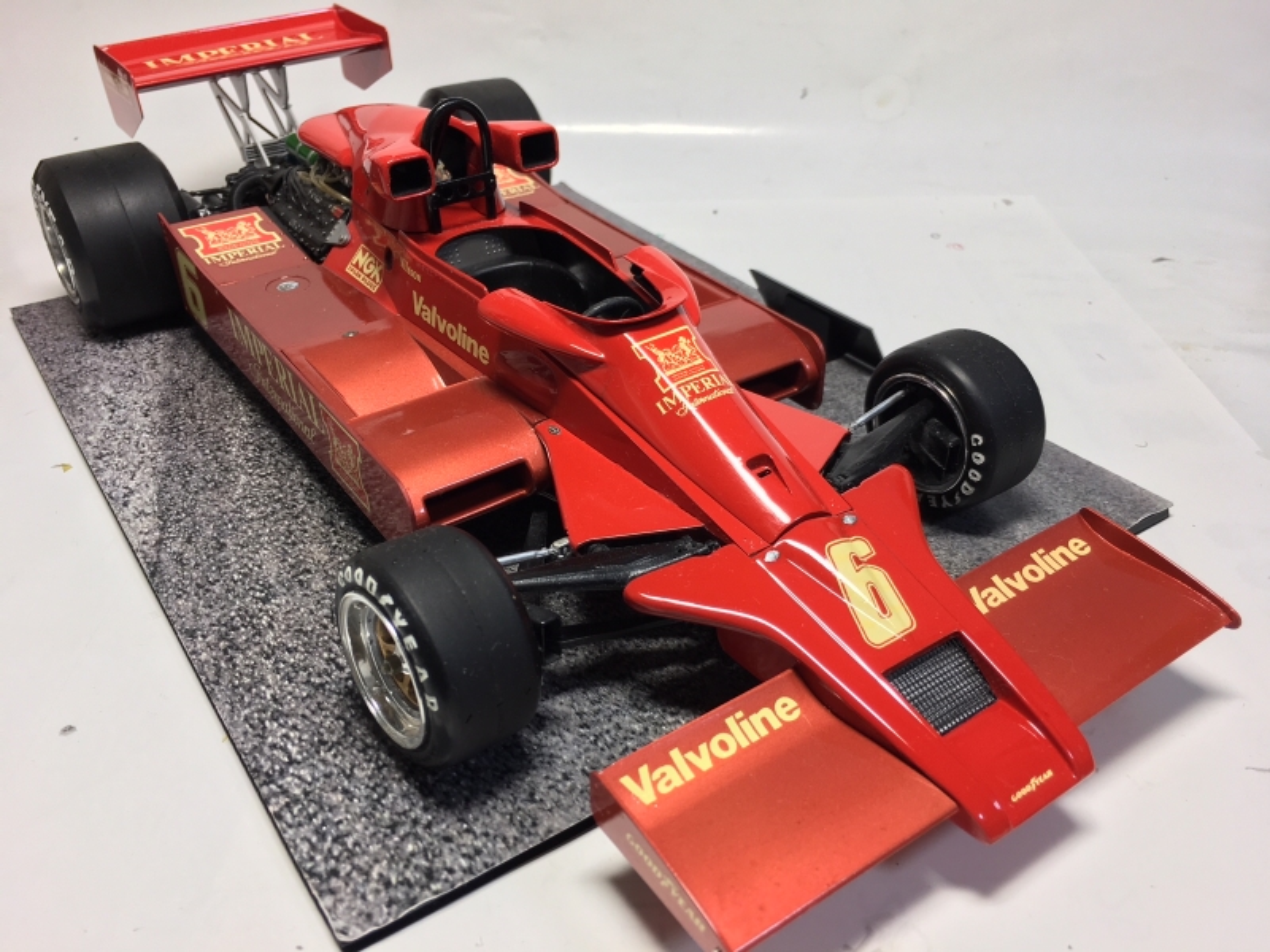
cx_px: 635
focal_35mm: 29
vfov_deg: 48.2
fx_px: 1064
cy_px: 476
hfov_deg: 61.7
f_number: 2.2
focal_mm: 4.15
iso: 25
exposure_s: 1/30
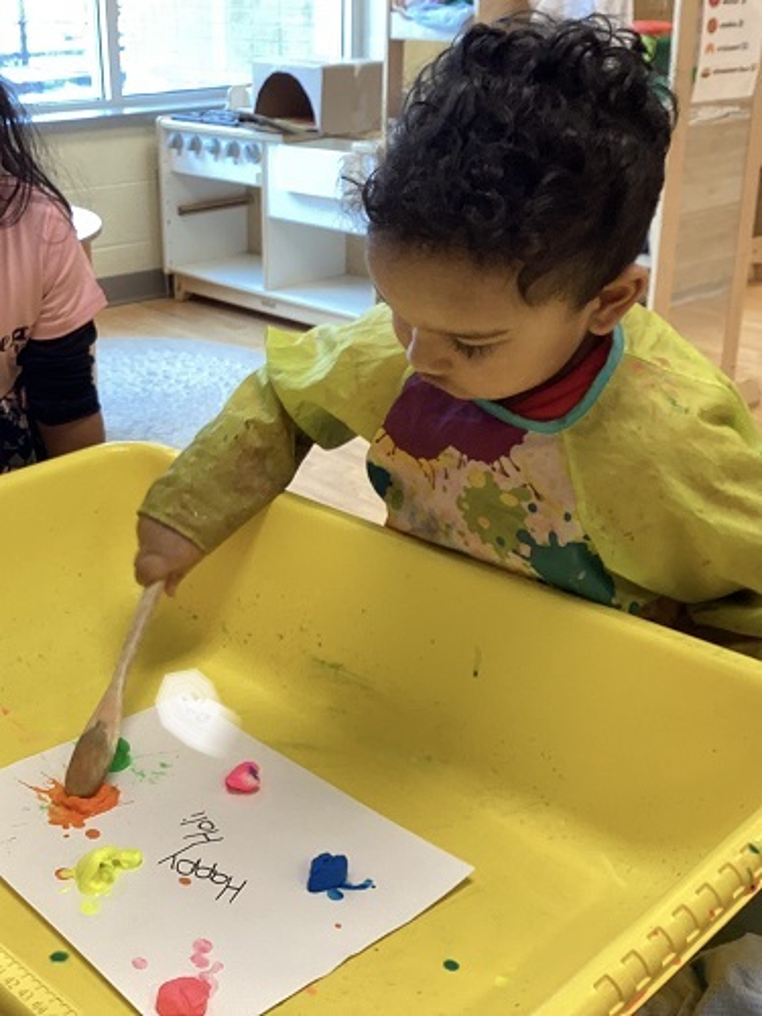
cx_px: 381
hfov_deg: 45.4
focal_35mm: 31
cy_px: 508
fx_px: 910
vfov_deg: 58.4
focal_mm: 3.3
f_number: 2.4
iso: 80
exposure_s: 1/60
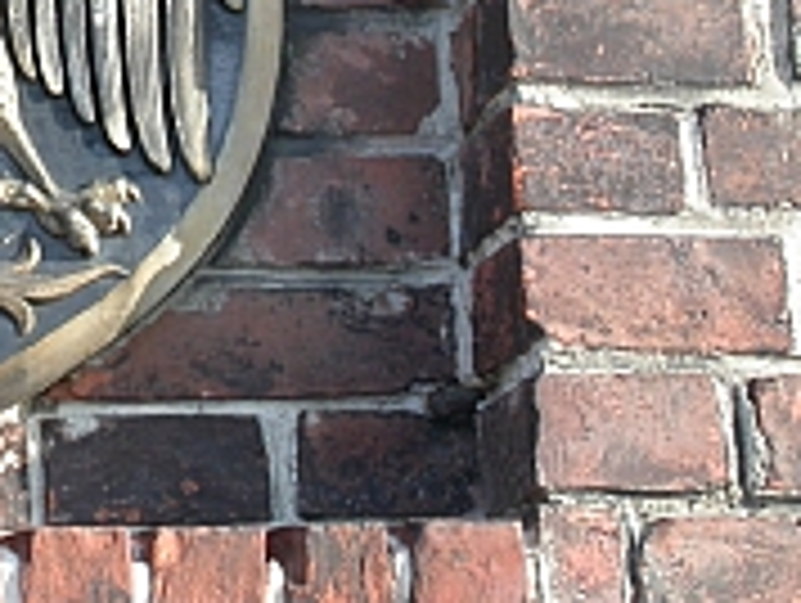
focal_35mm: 276
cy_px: -50
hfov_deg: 7.1
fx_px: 6395
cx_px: -9
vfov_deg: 5.4
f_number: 4.4
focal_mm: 25.5
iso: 100
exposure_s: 1/99.2
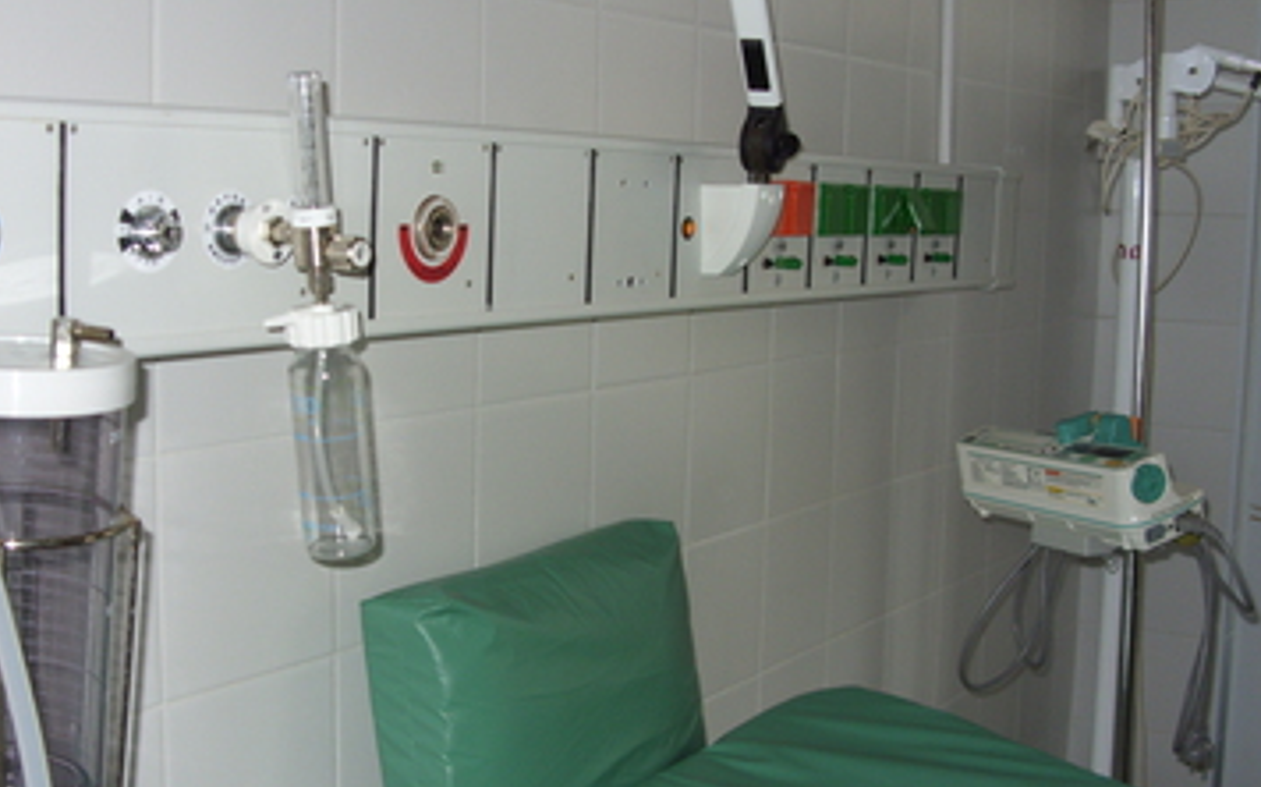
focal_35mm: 51
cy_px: 447
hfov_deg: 39.5
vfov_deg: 25.3
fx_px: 1752
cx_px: 517
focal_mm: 6.3
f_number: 2.8
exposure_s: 1/30
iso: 100
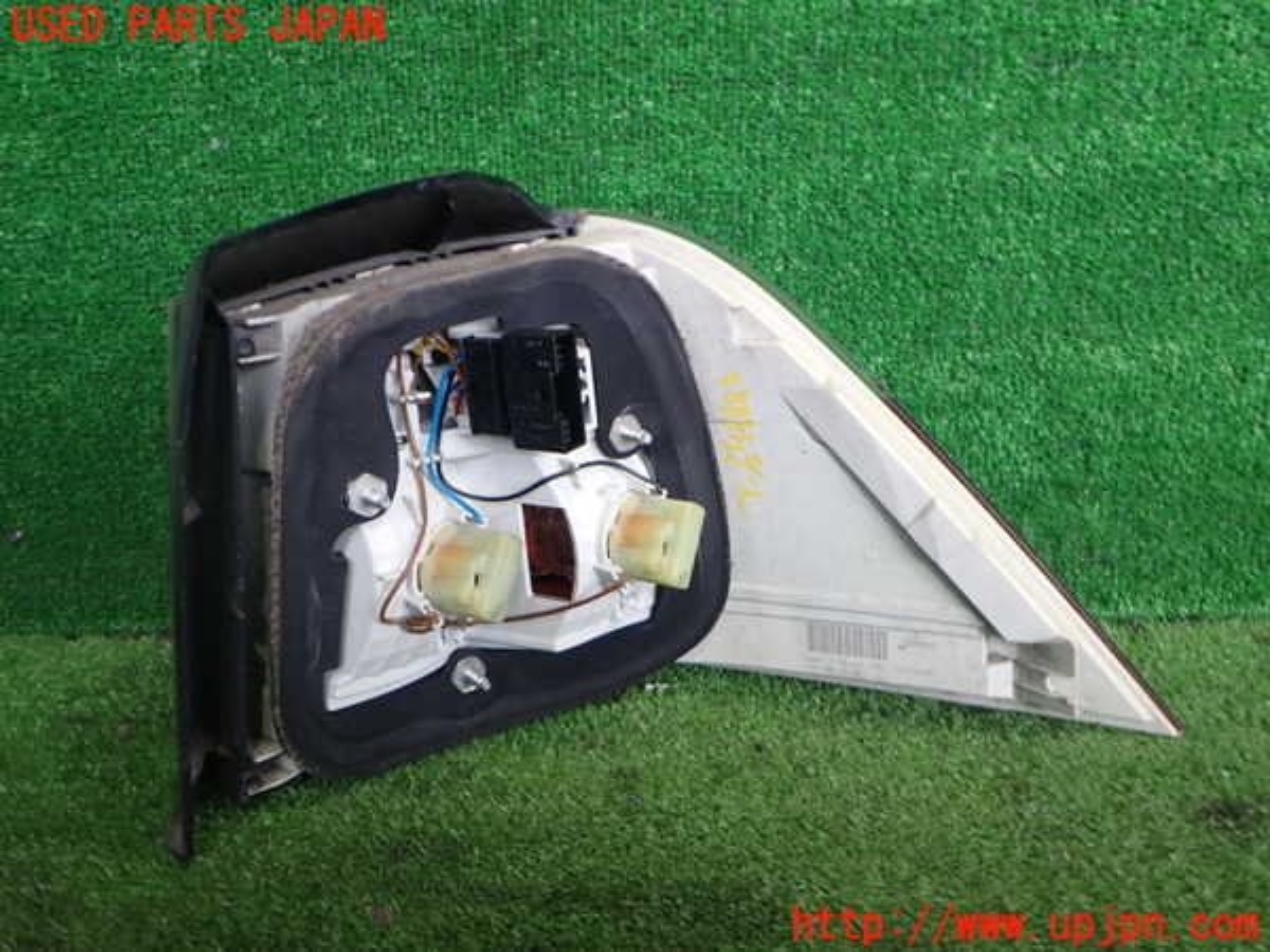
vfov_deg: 46.8
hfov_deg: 60.0
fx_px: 1101
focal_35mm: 30
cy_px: 476
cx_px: 635
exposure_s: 1/50
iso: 200
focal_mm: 5.4
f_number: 2.3
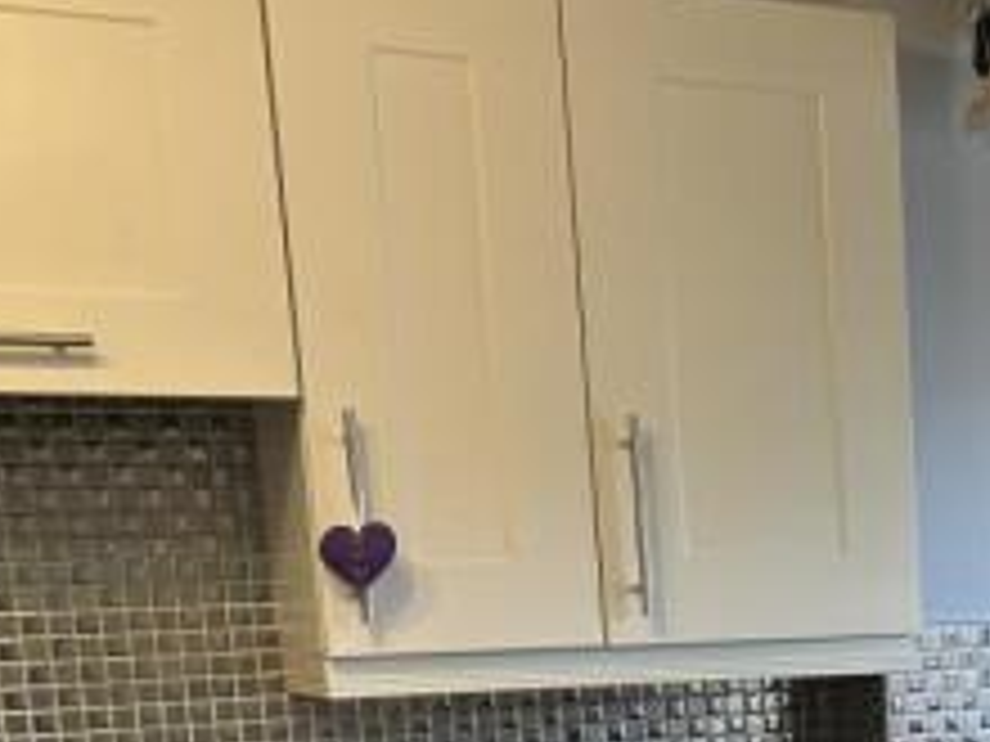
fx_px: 1973
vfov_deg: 20.0
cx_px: 1024
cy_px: 897
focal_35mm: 69
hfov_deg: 26.4
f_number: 1.5
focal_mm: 5.7
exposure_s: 1/100
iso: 50
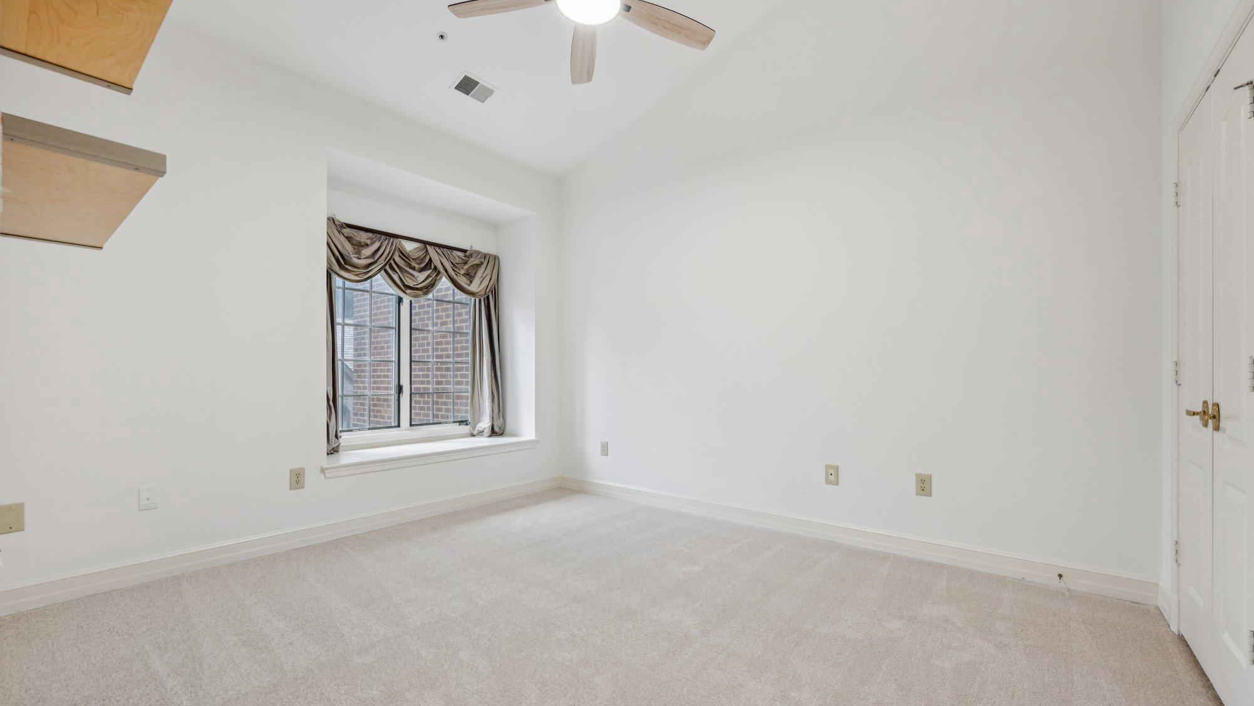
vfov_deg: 70.5
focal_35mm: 15
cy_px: 363
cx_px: 621
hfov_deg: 103.0
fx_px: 499
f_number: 7.1
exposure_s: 1/40
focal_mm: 14
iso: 400
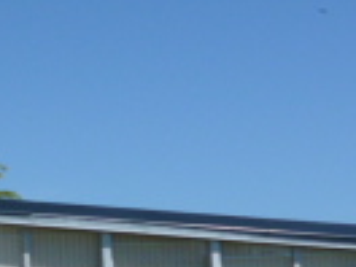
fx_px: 1244
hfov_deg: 14.9
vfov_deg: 12.2
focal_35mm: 121
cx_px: -205
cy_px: 235
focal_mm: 4.1
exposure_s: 1/1000
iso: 80
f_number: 3.5
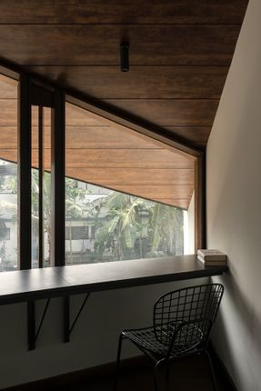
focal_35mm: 29
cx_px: 130
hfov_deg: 45.0
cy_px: 196
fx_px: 315
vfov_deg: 63.6
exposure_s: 1/60
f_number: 8
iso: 200
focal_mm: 29
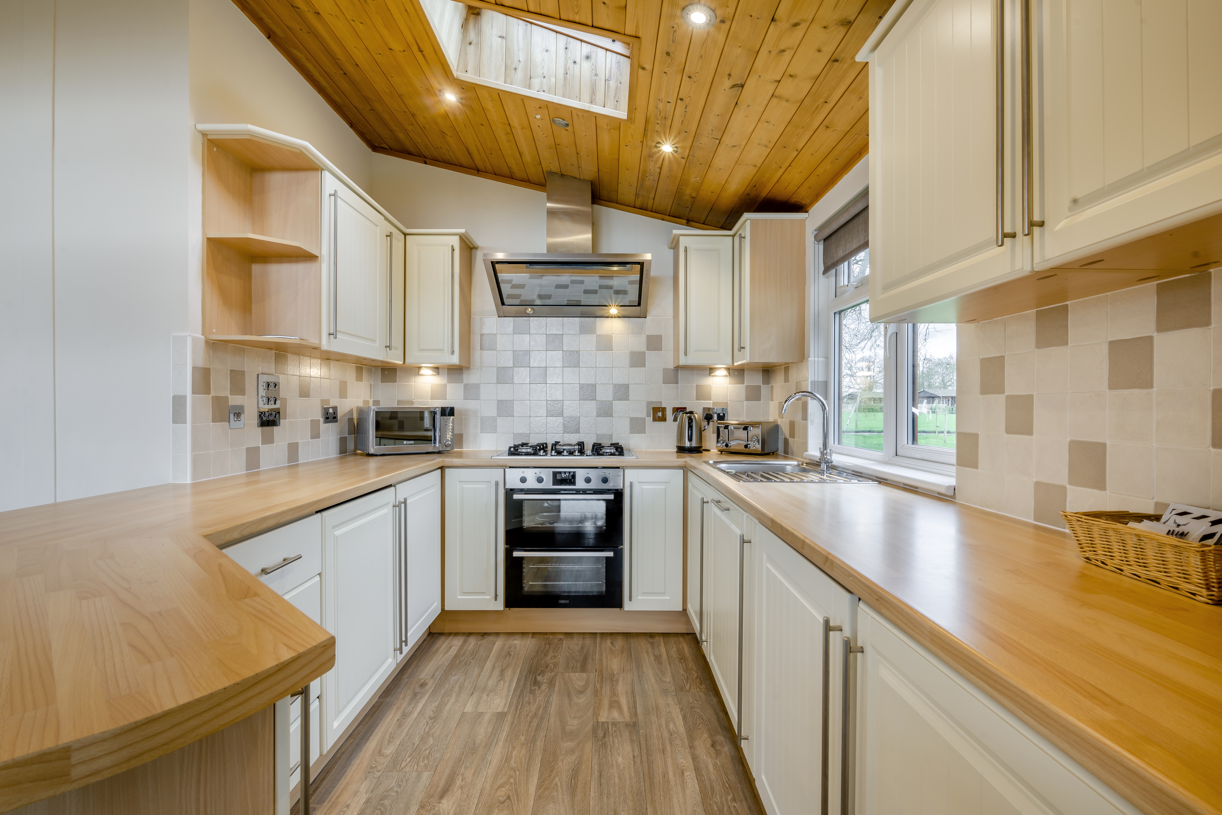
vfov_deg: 70.4
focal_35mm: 17
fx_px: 577
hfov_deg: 93.3
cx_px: 611
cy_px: 408
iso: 100
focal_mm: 17
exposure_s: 1/15
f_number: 11
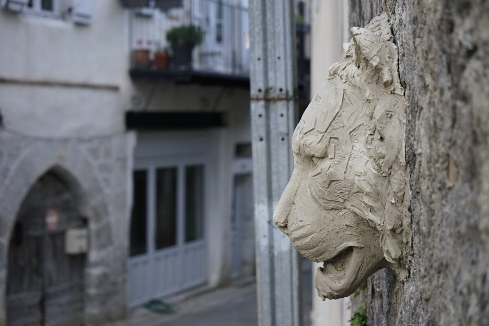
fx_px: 951
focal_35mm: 70
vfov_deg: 19.5
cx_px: 244
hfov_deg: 28.8
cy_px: 163
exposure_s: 1/160
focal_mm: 70
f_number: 5.6
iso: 2000
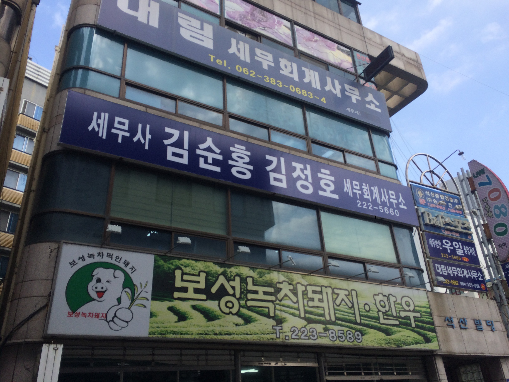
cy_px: 191
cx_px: 254
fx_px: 426
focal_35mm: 29
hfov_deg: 61.7
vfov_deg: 48.2
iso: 32
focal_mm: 4.15
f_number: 2.2
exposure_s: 1/1244
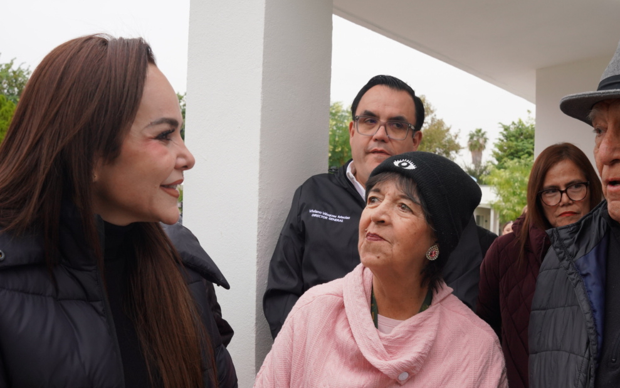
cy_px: 247
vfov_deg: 31.8
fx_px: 676
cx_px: 366
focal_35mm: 40
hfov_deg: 49.0
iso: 500
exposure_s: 1/400
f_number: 6.3
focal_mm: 24
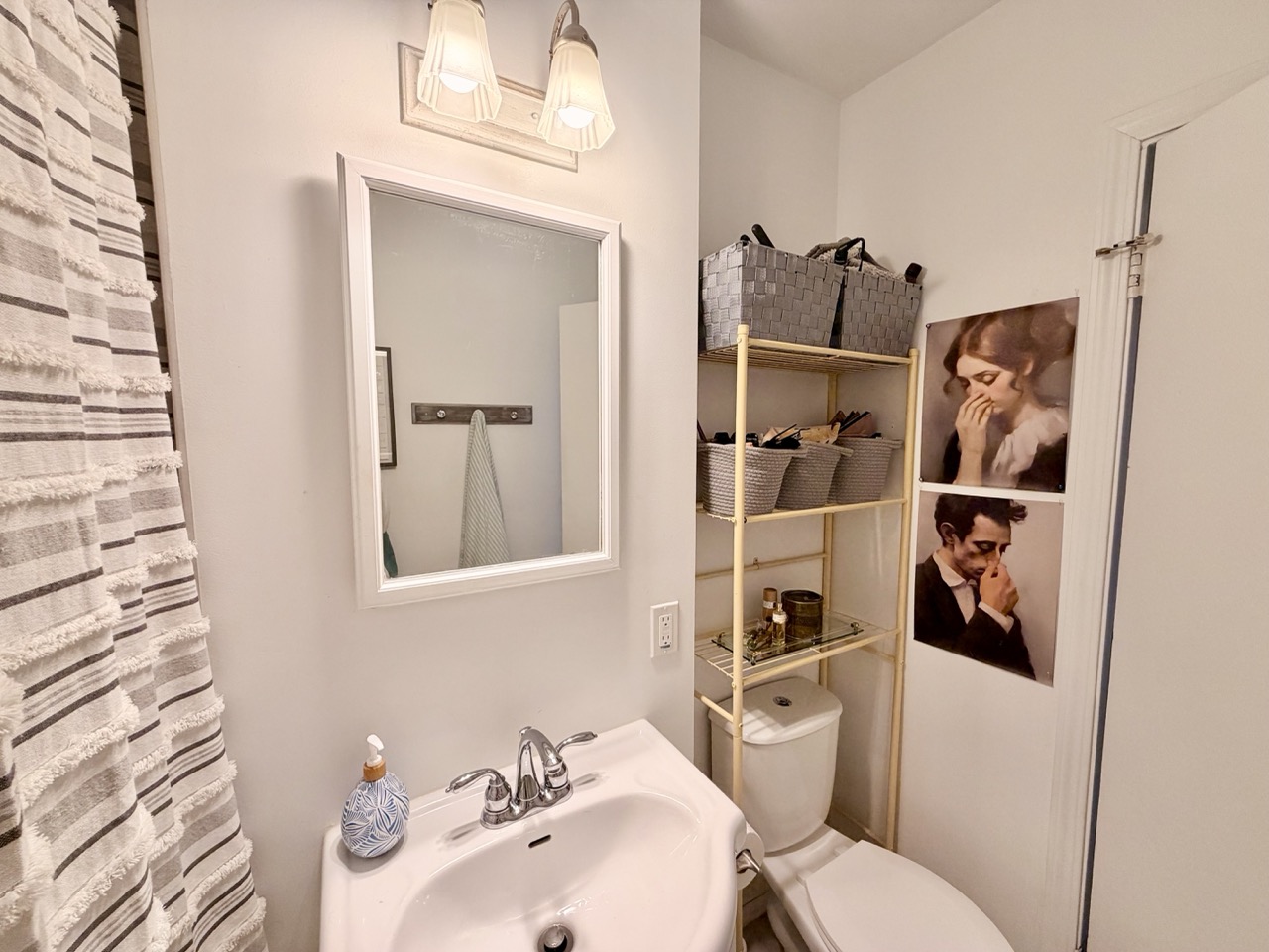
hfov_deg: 102.1
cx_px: 634
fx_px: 513
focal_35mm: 14
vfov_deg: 85.7
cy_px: 476
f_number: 2.2
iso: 200
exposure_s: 1/120
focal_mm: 2.22
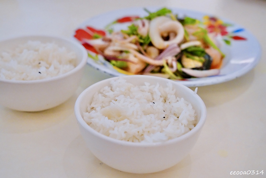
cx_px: 133
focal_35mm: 59
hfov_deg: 33.9
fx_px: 436
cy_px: 89
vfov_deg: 23.0
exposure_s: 1/160
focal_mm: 59
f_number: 6.3
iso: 6400
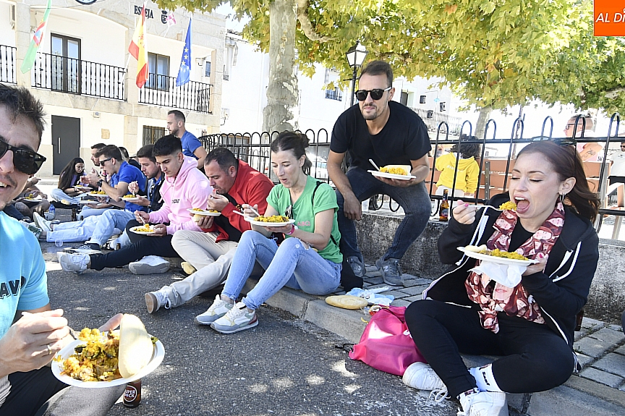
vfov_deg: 50.7
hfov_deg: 70.3
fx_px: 434
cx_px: 231
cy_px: 259
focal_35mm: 25
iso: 400
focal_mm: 12
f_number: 8
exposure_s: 1/125
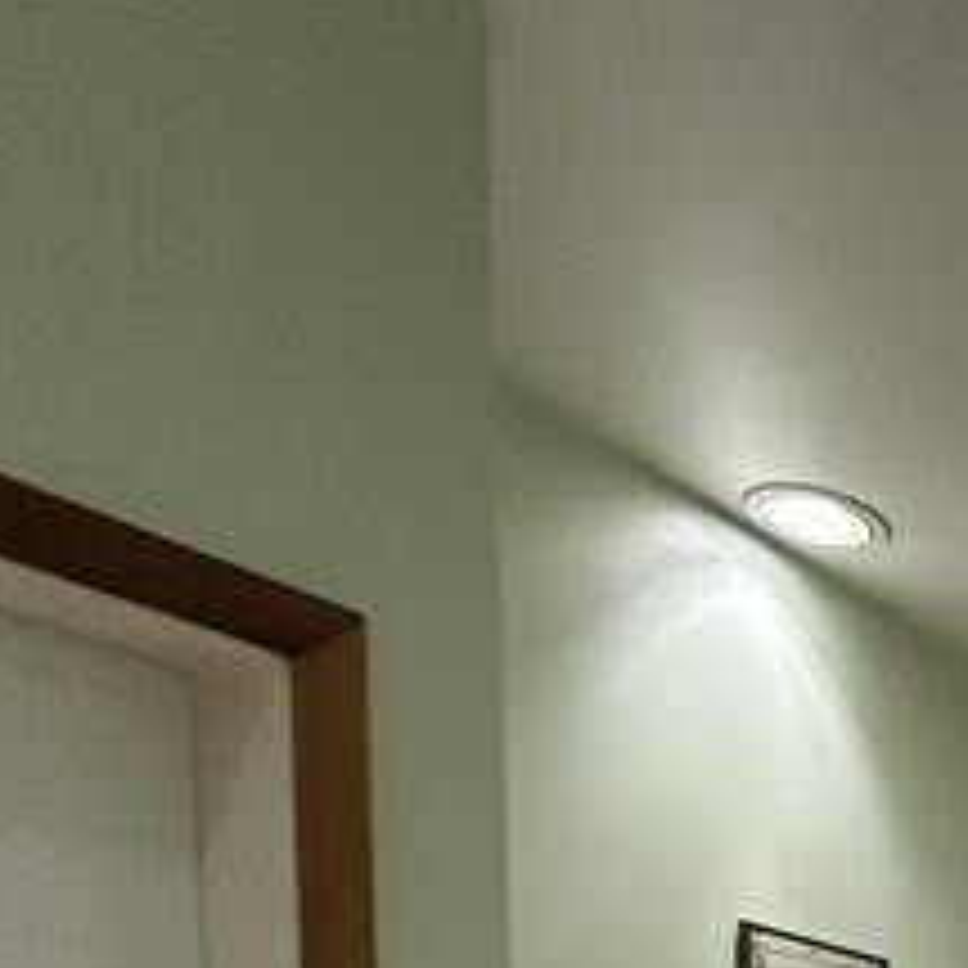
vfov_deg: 28.3
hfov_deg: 24.7
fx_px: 1455
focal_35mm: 46
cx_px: 1567
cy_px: 1337
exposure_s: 1/60
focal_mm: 2.22
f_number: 2.2
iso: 640
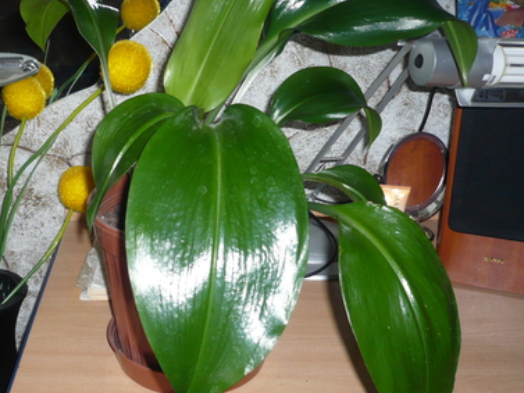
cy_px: 191
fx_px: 772
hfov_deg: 37.1
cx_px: 172
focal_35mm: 51
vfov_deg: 28.6
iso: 100
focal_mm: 5.8
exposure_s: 1/30
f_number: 2.8
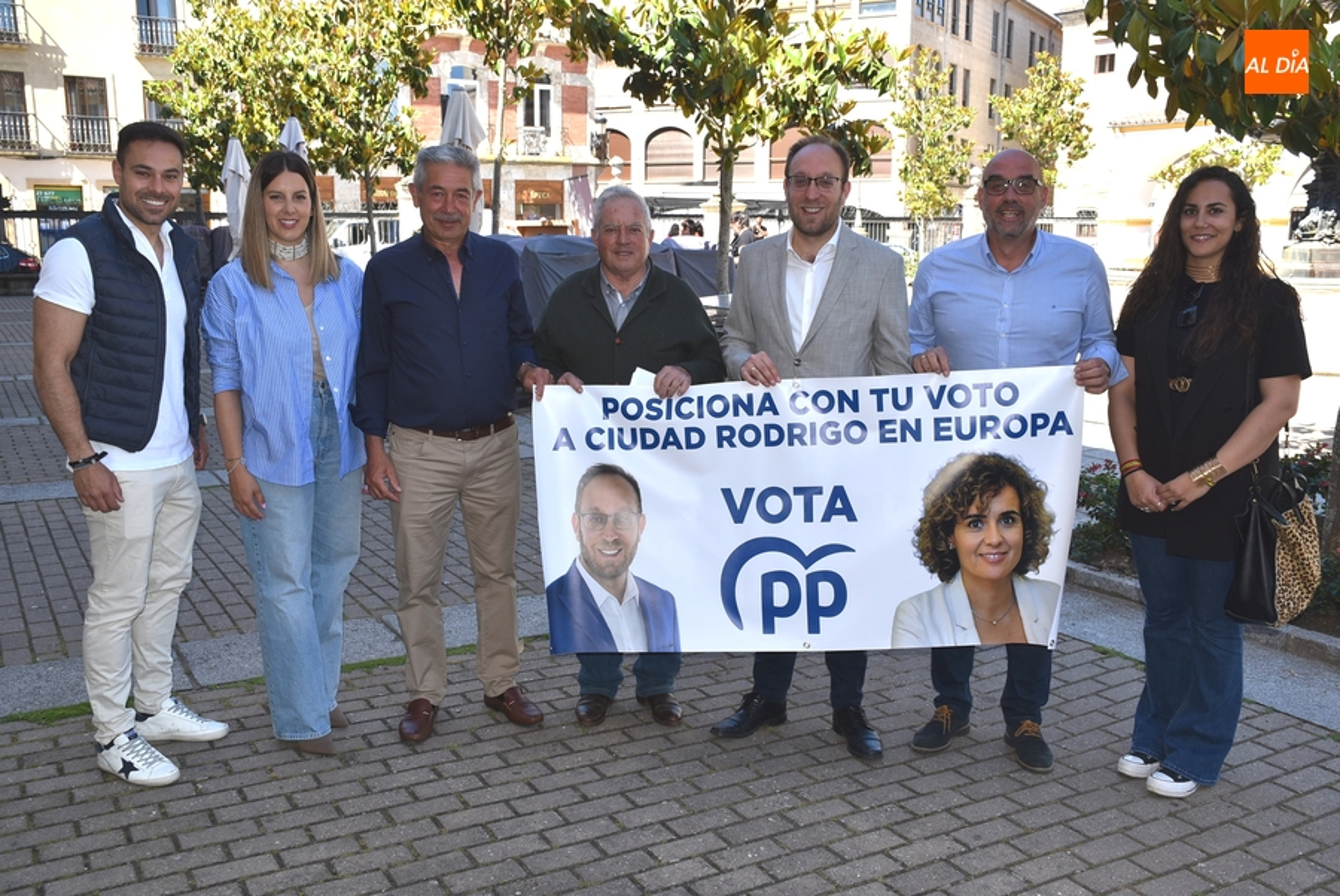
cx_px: 670
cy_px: 448
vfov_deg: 40.1
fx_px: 1229
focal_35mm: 33
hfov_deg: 57.2
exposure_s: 1/160
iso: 100
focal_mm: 22
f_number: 6.3
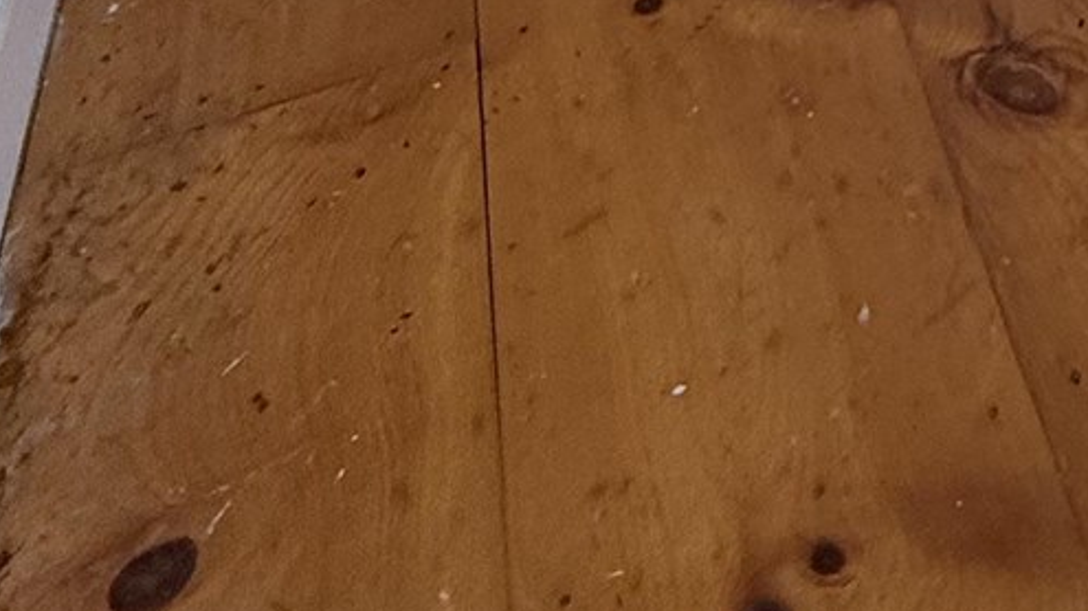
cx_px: 1668
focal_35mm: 71
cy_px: -976
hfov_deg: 23.3
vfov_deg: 12.3
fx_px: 2048
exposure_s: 1/99
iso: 100
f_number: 2.2
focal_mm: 2.22
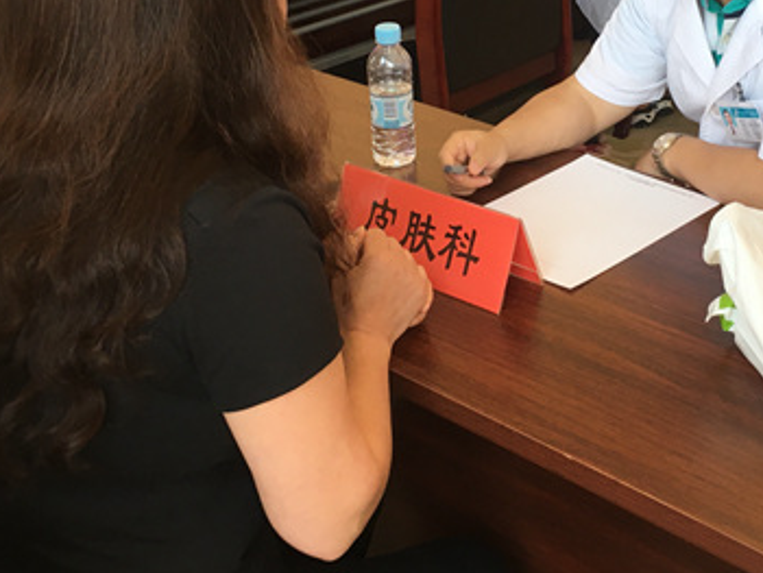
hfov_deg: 32.8
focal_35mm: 58
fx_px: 1279
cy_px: 101
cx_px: 541
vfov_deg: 24.8
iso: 25
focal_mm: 4.15
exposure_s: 1/33
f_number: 2.2
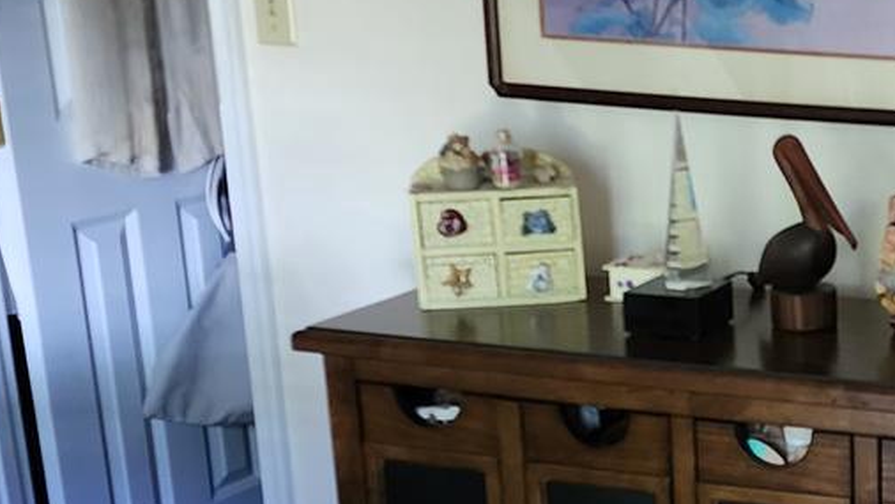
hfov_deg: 26.5
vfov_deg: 15.7
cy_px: 456
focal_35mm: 76
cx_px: 879
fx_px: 1804
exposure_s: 1/24
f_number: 1.8
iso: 640
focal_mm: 6.4
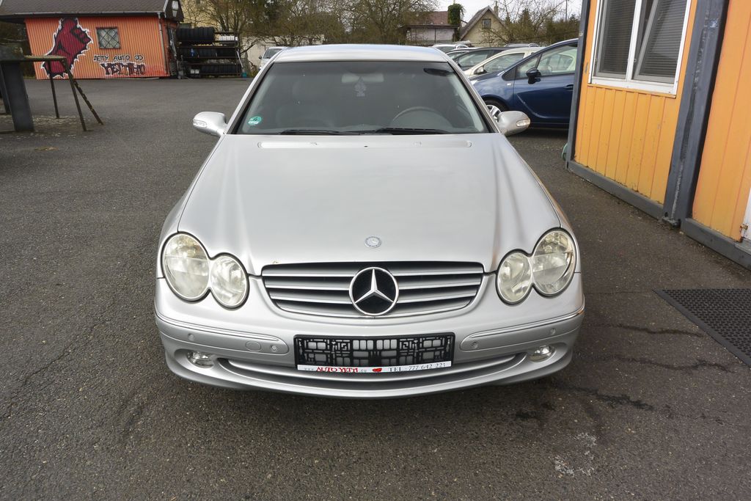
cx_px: 376
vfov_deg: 47.9
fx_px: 563
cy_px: 250
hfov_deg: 67.4
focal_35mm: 27
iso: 160
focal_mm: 10
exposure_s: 1/250
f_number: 7.1
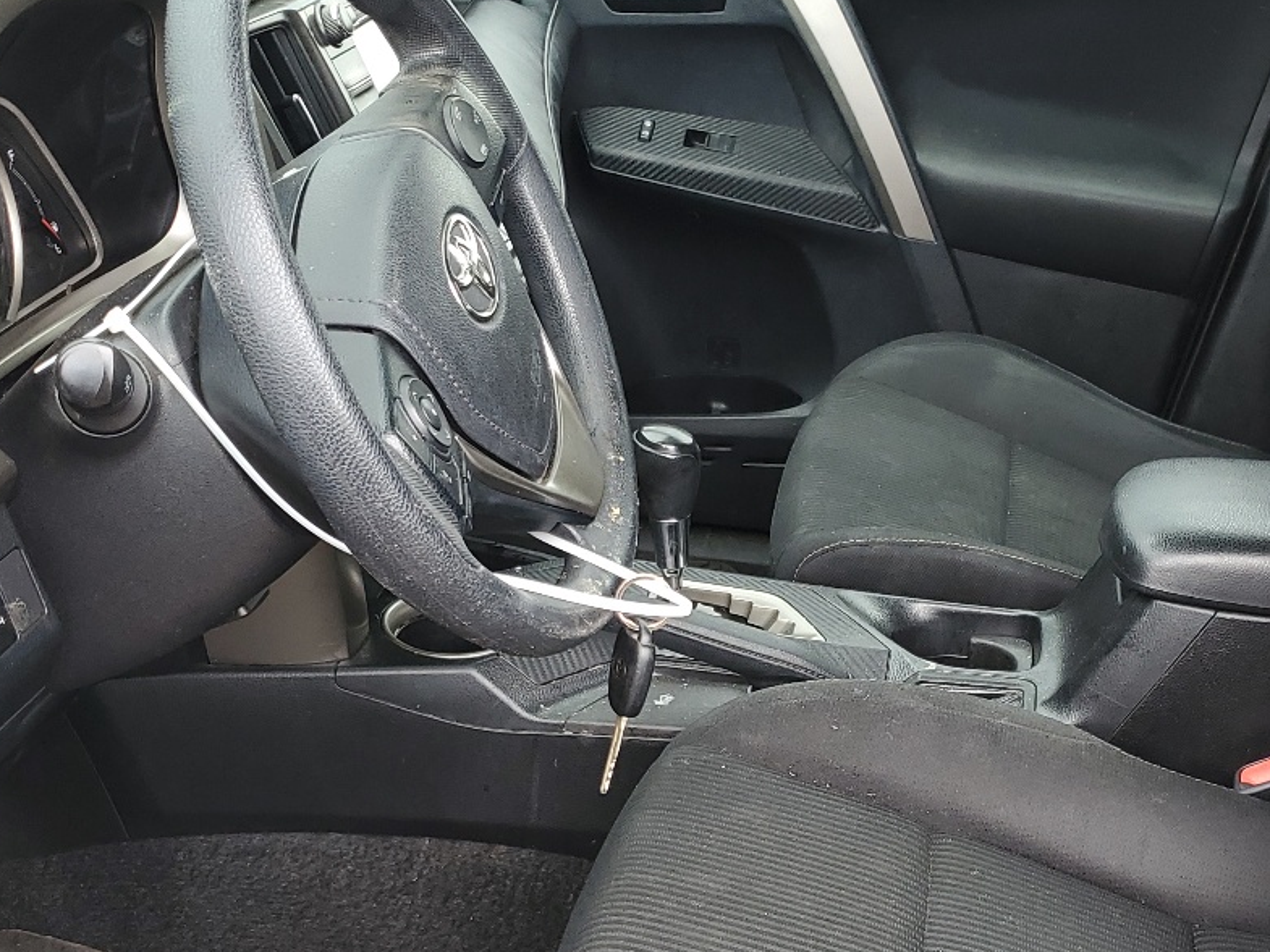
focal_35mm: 53
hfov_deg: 35.9
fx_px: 1945
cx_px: 804
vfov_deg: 27.1
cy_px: 729
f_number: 1.5
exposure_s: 1/139
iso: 50
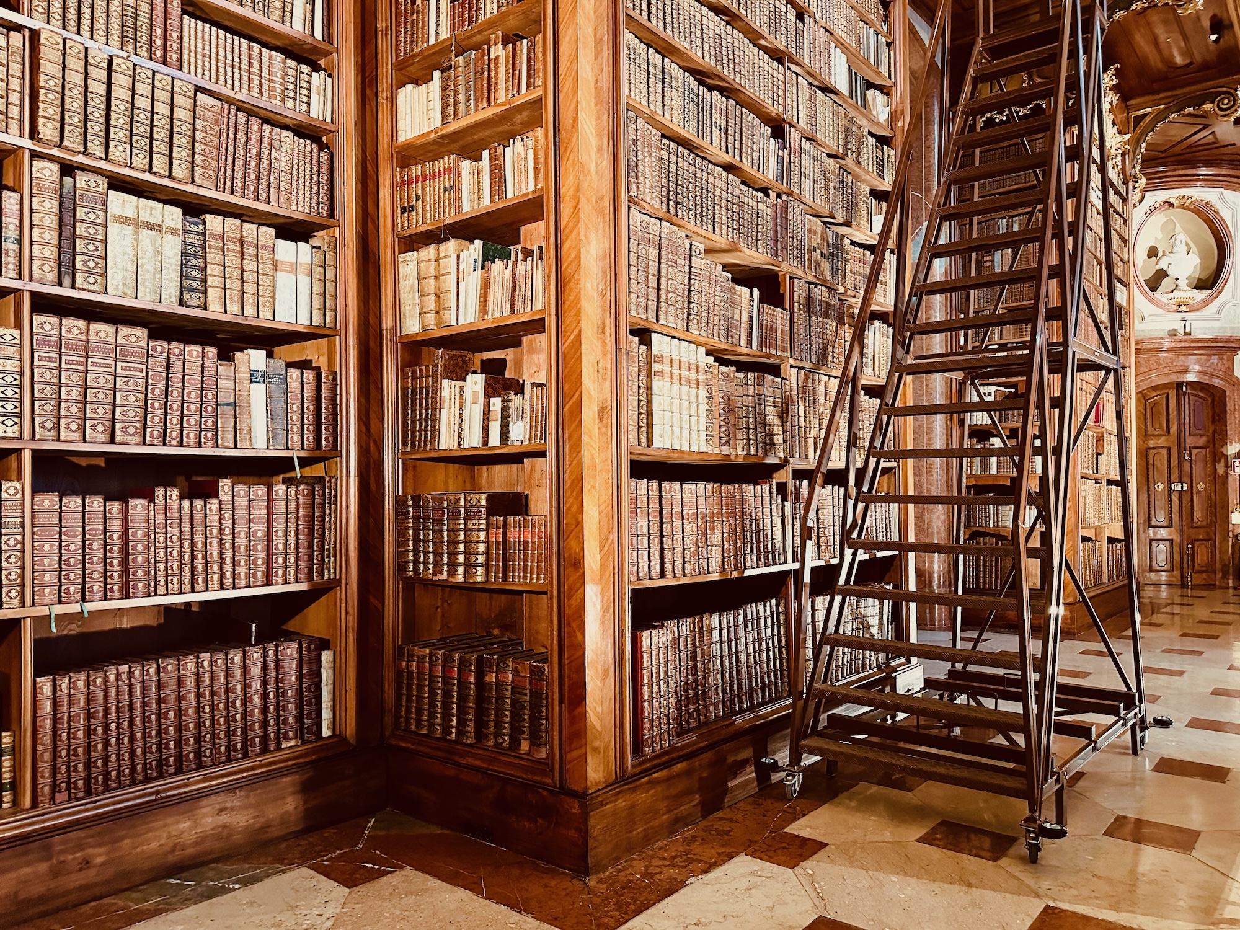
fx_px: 860
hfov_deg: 71.6
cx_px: 620
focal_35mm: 24
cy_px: 465
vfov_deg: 56.8
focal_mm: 6.86
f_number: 1.78
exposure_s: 1/35
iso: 800
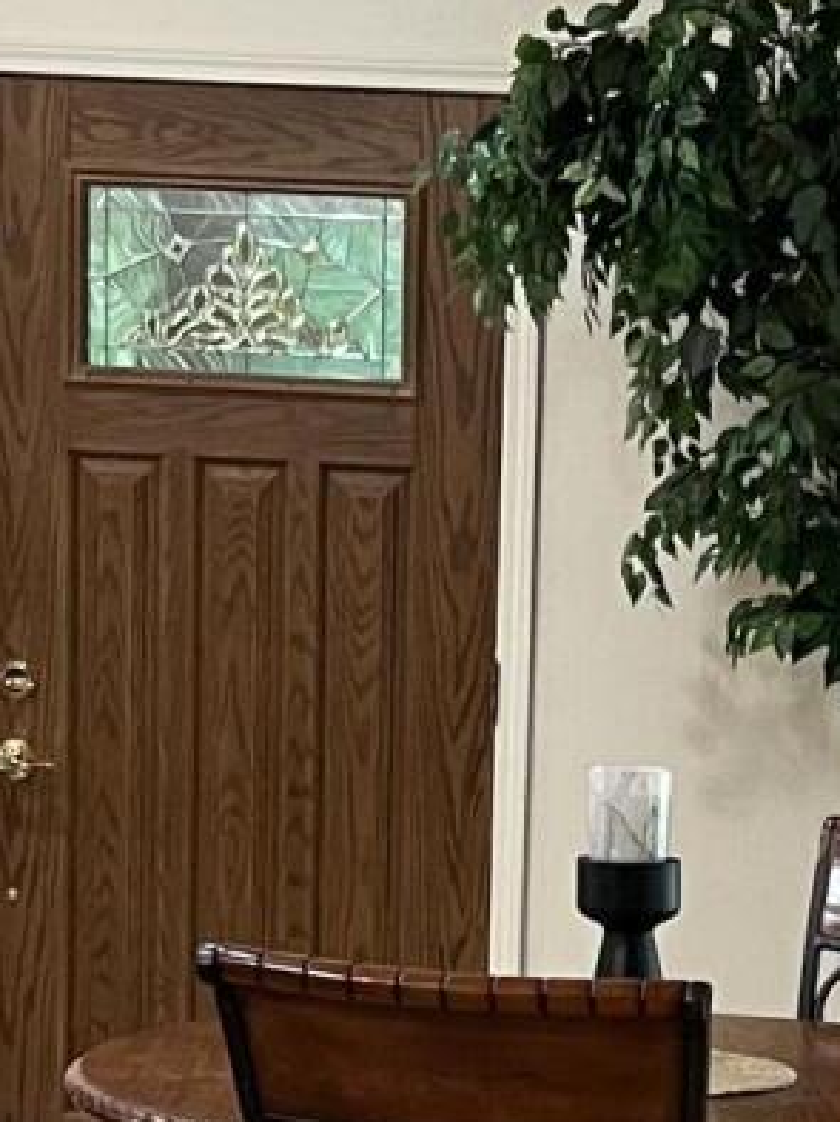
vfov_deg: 14.7
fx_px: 4275
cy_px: 1068
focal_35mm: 132
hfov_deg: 11.1
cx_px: 905
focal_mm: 5.7
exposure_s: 1/60
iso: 250
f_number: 1.5
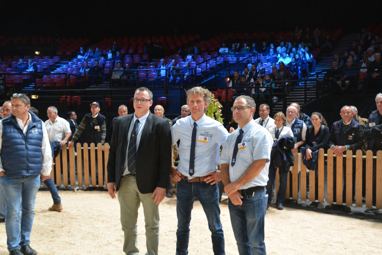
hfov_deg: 47.9
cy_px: 128
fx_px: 430
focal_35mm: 40
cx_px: 191
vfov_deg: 33.0
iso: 1600
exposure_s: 1/60
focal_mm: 27
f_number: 4
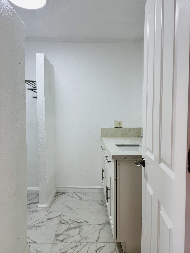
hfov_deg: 56.8
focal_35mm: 24
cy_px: 126
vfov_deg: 71.6
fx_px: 176
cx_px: 95
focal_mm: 6.76
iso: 100
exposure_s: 1/120
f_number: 1.78
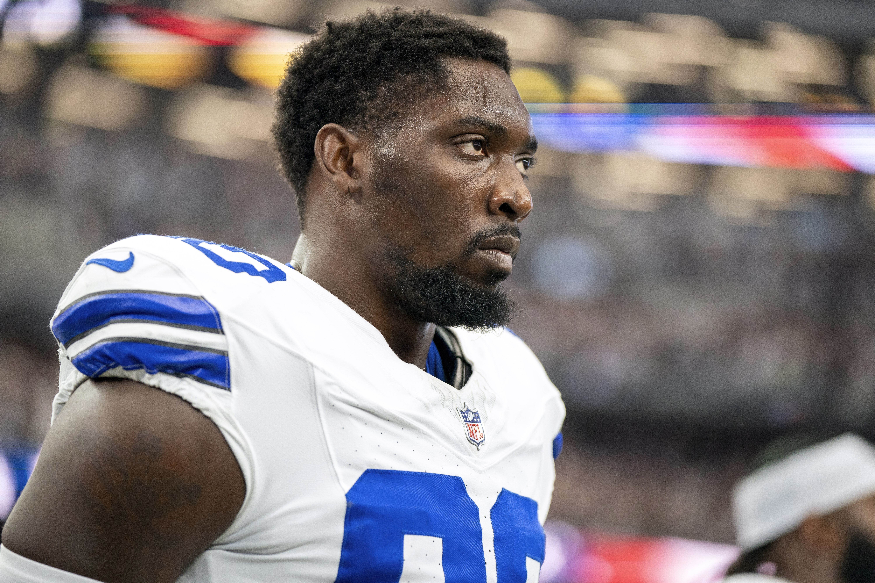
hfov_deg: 13.9
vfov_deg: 9.3
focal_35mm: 148
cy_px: 292
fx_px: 3597
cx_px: 438
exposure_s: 1/1250
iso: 2500
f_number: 2.8
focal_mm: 148
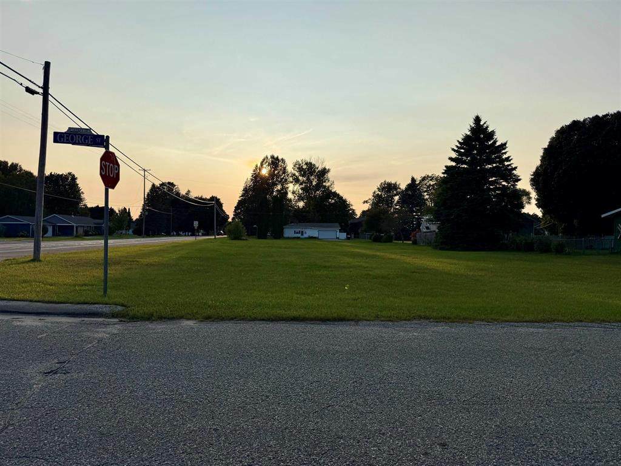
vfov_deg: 56.8
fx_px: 431
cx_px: 310
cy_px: 233
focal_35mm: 24
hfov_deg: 71.6
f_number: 1.78
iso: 80
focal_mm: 6.76
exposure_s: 1/6711
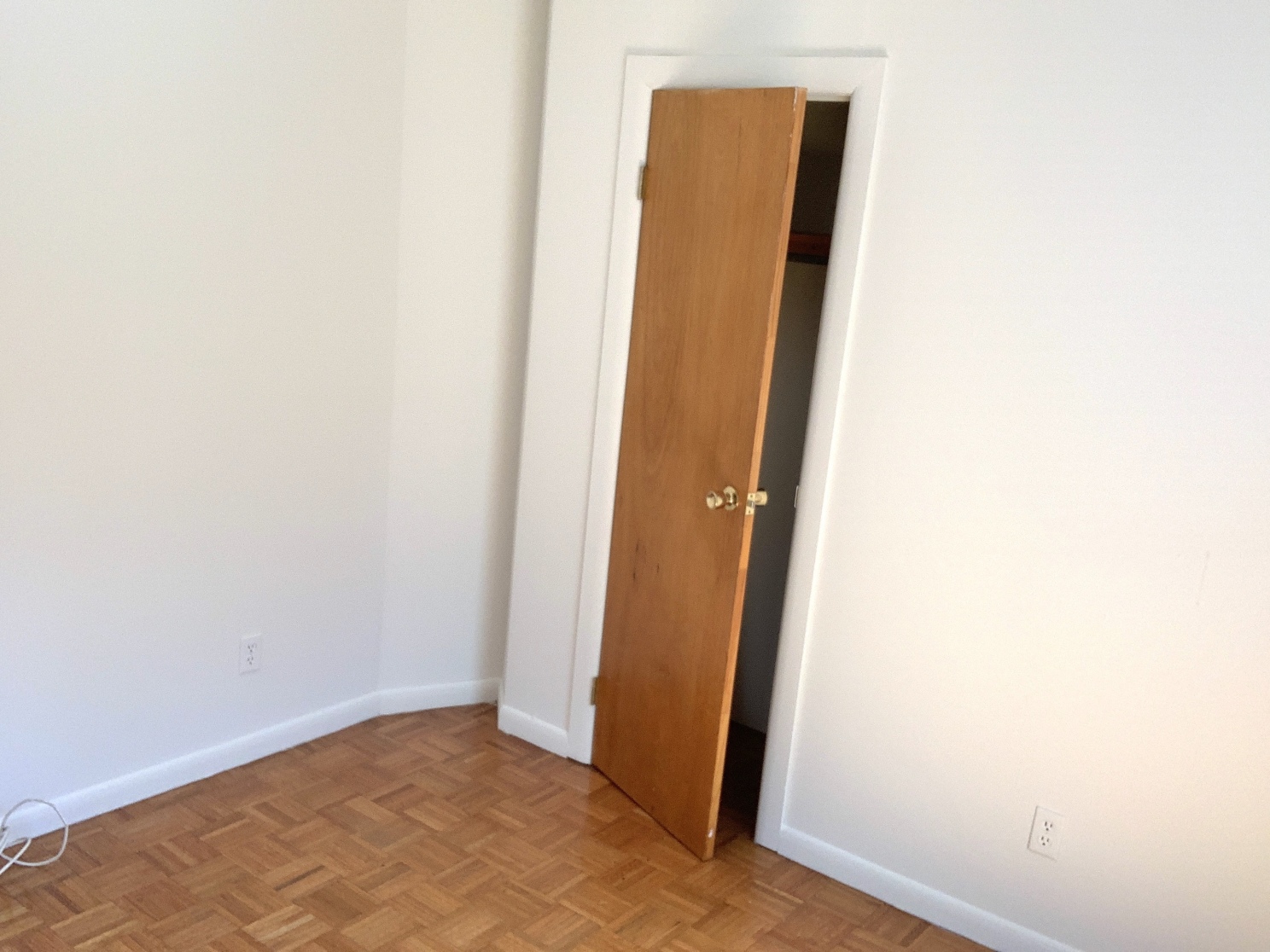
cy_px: 476
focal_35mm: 32
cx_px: 635
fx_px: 1174
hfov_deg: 56.8
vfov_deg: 44.2
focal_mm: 2.87
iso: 64
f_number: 2.2
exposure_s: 1/121
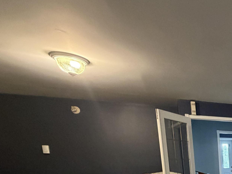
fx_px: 235
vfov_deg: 33.7
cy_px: 205
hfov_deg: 37.3
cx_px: 288
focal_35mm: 35
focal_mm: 2.22
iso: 500
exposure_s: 1/60
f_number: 2.2
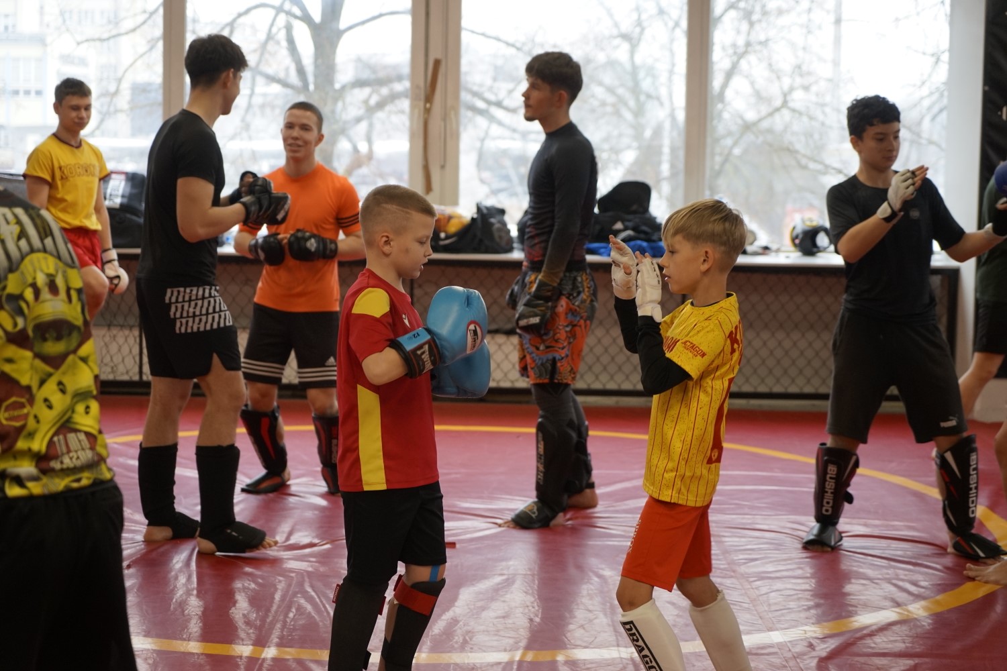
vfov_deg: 20.0
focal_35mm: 68
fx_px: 1902
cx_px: 504
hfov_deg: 29.7
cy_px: 336
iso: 1000
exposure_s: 1/160
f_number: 4
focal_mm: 68
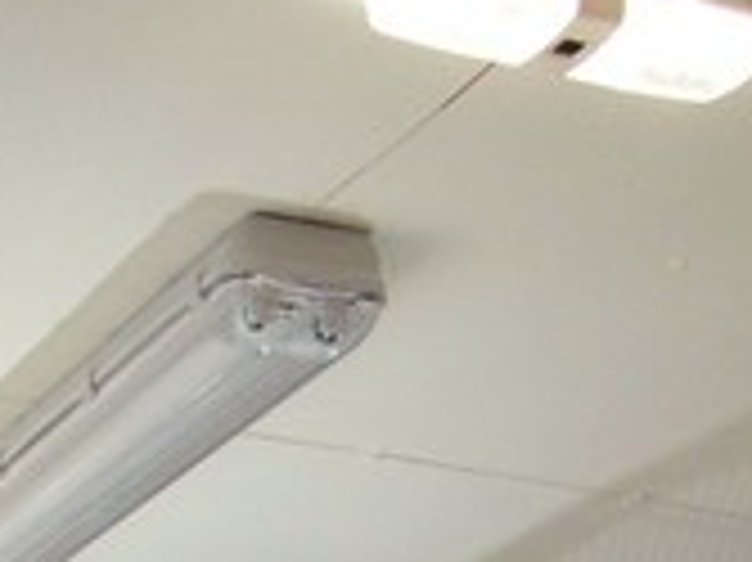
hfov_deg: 12.9
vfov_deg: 9.2
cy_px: 1122
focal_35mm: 151
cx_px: 32
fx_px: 3278
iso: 233
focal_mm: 5.85
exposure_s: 1/30
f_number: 2.8
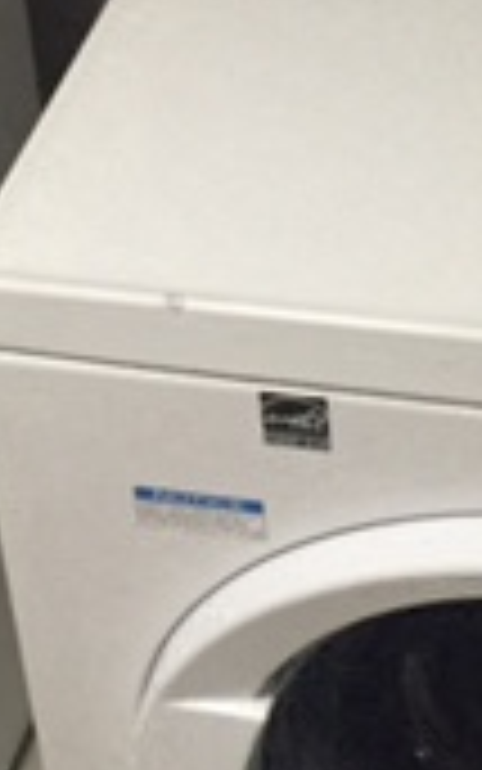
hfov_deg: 11.4
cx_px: 126
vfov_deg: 18.1
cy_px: 329
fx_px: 2415
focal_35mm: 115
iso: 250
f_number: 2.2
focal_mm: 4.15
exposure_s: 1/30
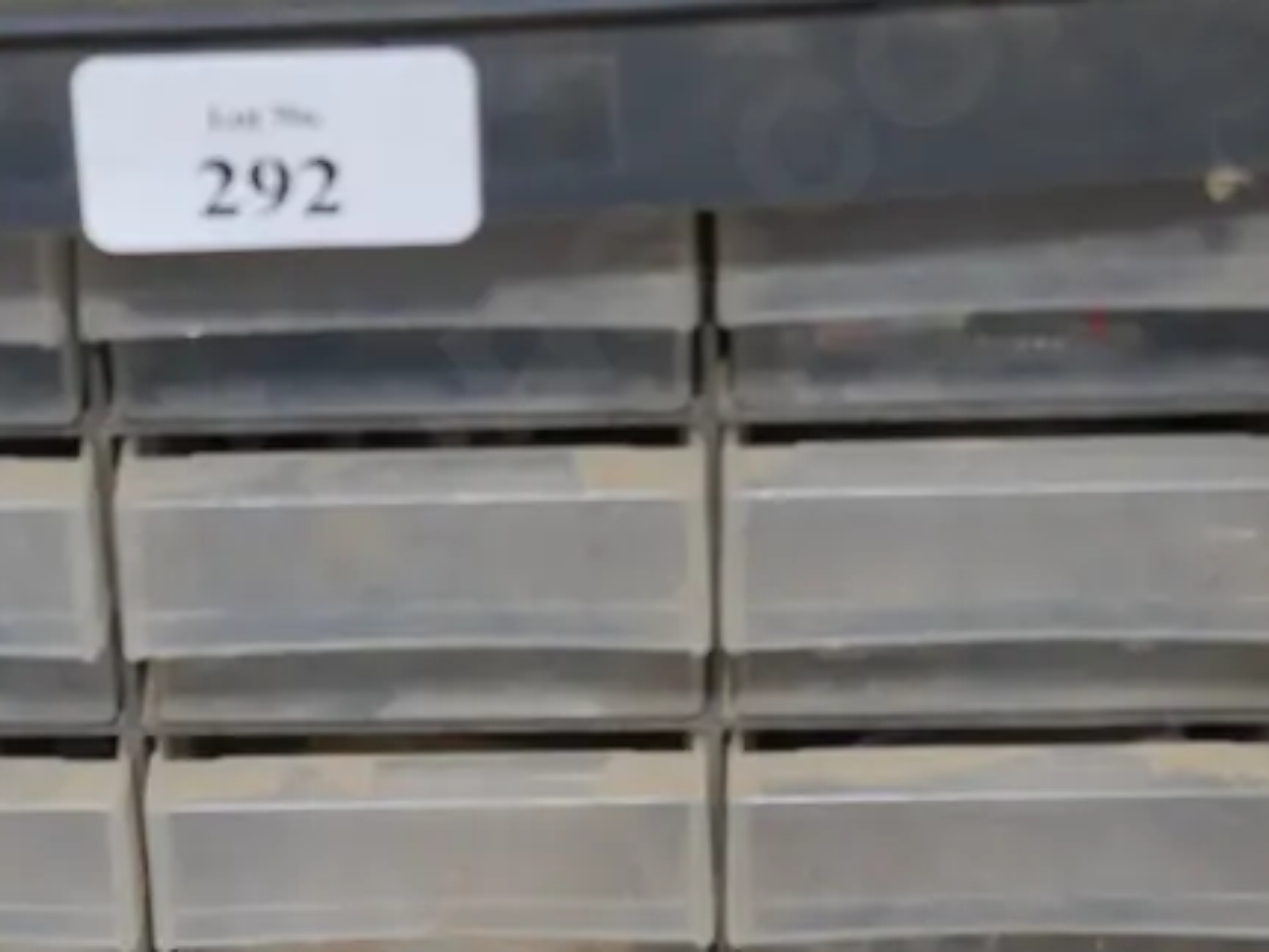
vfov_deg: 11.0
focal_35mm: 134
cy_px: 713
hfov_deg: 14.5
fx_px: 4912
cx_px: 44
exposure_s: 1/60
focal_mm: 28
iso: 1000
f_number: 5.3
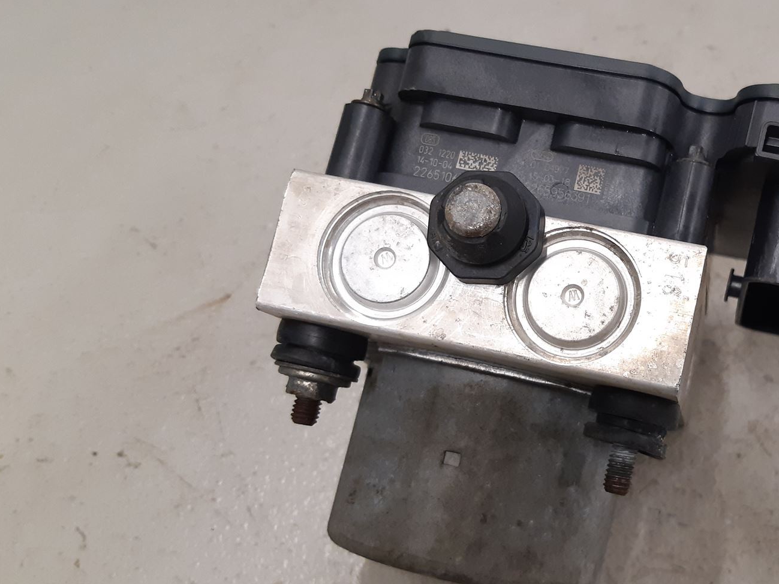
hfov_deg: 44.2
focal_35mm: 41
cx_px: 589
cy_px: 306
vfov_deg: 35.1
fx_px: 923
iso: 160
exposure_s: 1/50
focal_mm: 3.93
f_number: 1.7
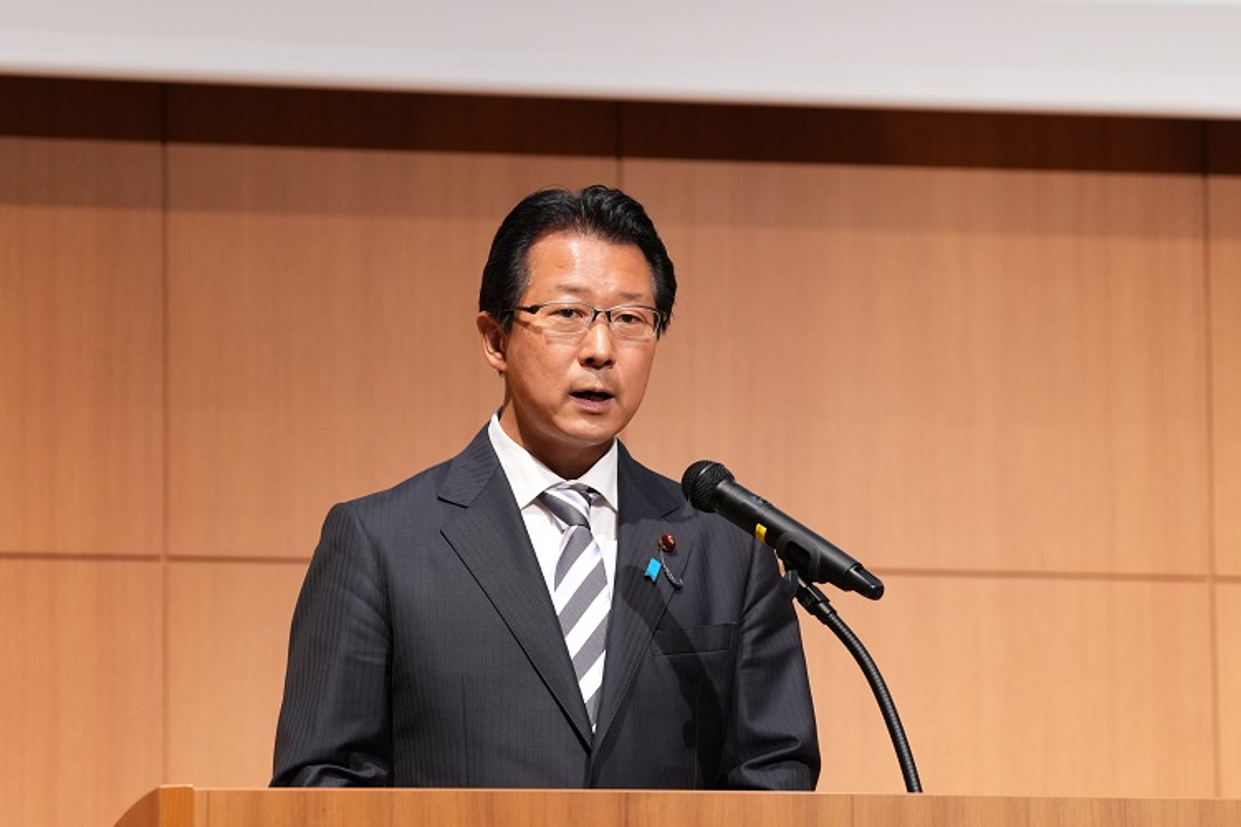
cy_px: 414
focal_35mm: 217
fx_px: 7480
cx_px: 620
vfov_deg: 6.3
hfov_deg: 9.5
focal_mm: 145
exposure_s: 1/250
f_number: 2.8
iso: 1600
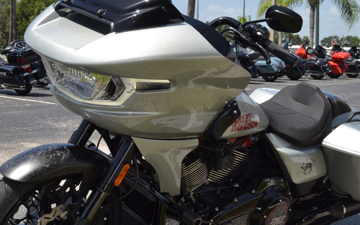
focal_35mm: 59
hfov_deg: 34.5
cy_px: 126
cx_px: 176
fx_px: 579
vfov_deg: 22.0
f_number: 9
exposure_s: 1/200
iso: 100
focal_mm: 26
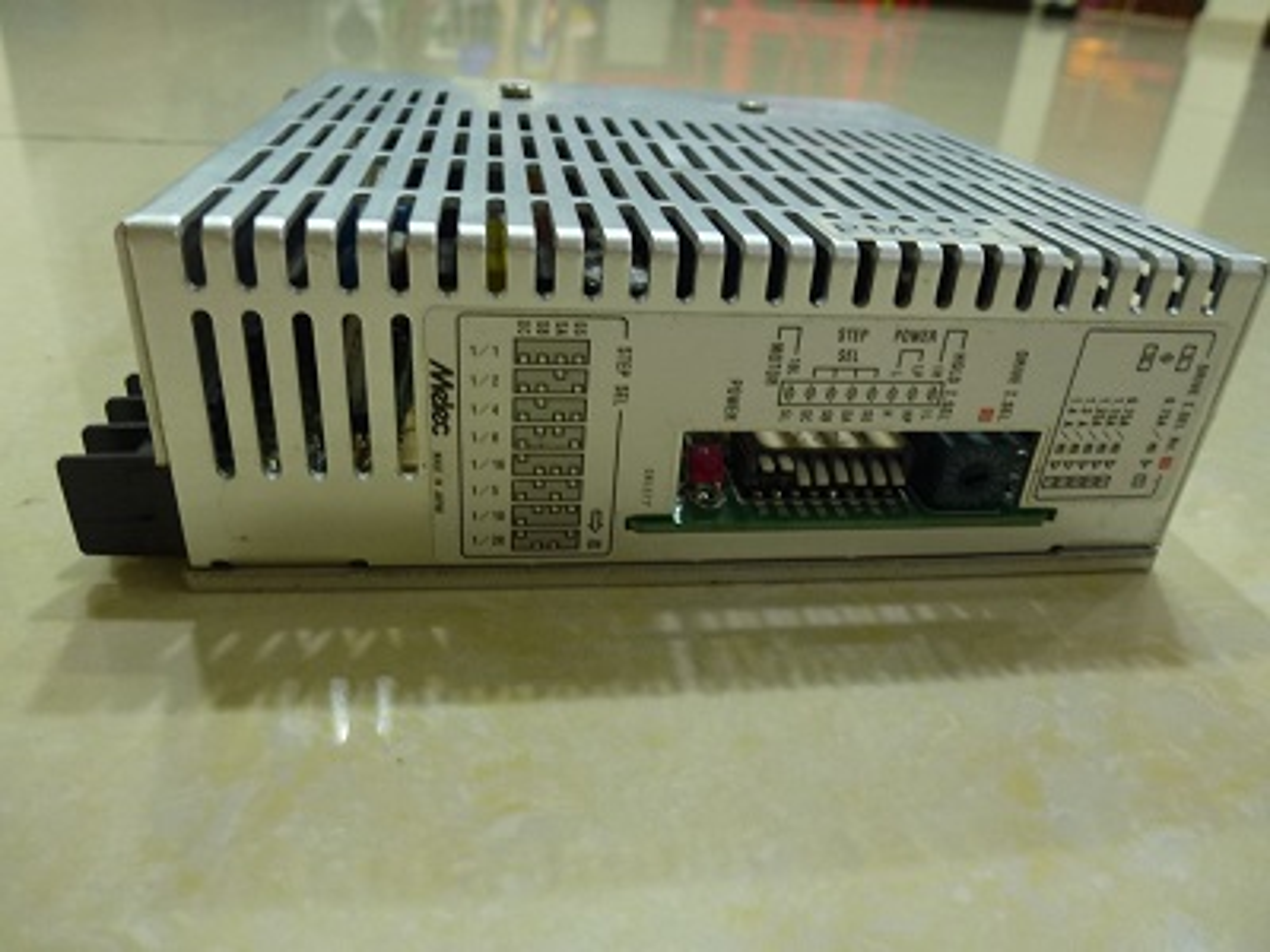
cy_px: 476
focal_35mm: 24
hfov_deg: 71.6
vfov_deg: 56.8
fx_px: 881
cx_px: 635
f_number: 3.3
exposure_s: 1/8
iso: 200
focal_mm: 4.3
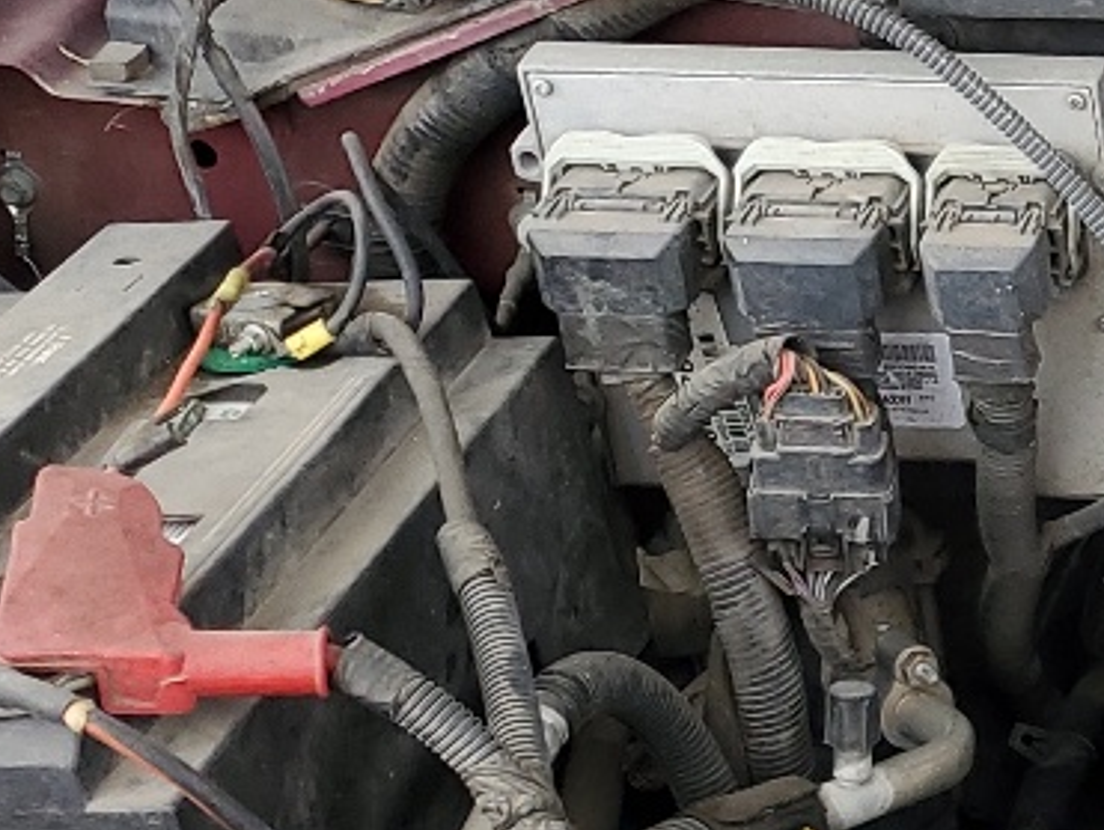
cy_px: 687
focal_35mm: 112
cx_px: 2095
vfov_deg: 13.2
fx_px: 3575
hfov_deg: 14.9
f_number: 1.5
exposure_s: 1/270
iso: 50
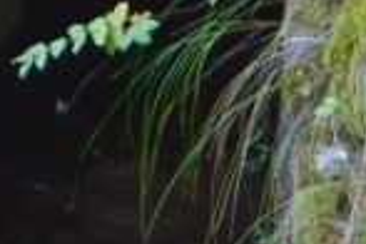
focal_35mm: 271
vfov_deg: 4.8
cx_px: -383
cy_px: -509
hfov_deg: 7.3
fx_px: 2755
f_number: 4
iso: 400
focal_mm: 26
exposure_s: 1/160
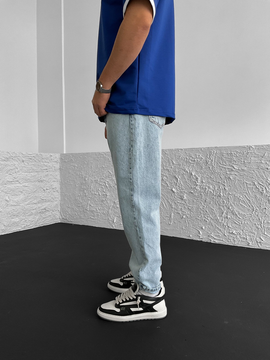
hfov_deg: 48.2
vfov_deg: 61.7
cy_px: 180
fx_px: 302
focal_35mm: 29
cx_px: 135
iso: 64
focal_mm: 3
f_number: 1.8
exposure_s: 1/120
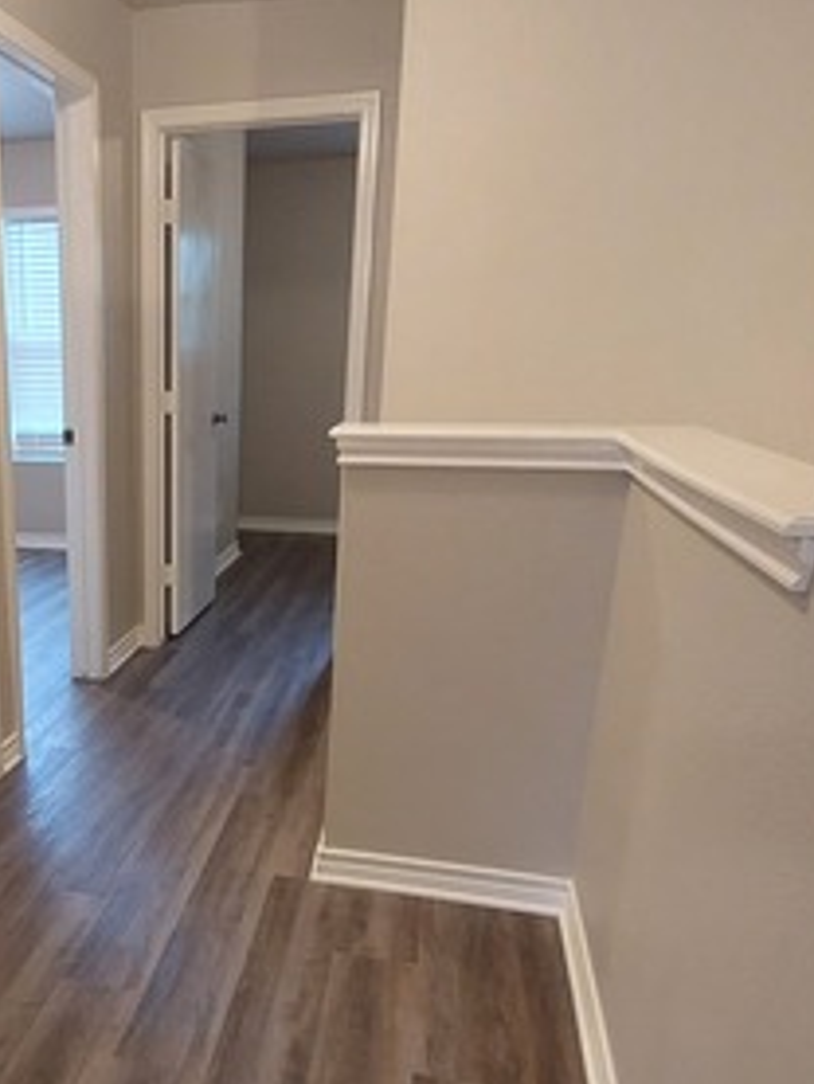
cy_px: 685
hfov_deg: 43.7
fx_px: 940
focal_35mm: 30
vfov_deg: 59.1
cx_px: 117
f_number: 2.2
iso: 320
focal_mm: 1.74
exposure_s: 1/40
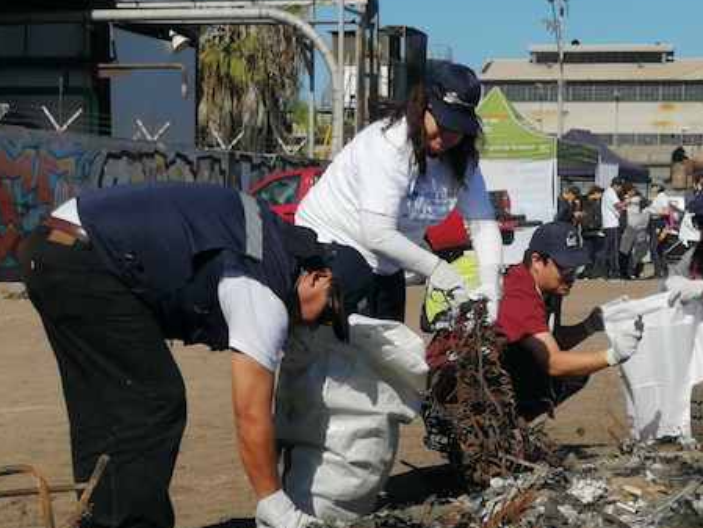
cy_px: 320
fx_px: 1808
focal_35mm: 89
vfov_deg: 16.6
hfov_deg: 21.9
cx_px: 457
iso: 50
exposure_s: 1/3215
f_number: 1.8
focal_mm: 3.95
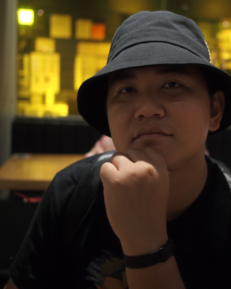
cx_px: 158
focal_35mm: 53
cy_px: 145
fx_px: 453
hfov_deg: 28.4
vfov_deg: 35.4
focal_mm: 20
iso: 200
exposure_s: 1/40
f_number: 1.7
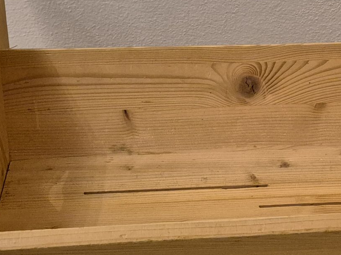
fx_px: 709
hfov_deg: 26.4
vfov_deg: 20.4
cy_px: 168
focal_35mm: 72
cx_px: 288
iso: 2000
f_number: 1.8
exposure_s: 1/100
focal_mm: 5.4
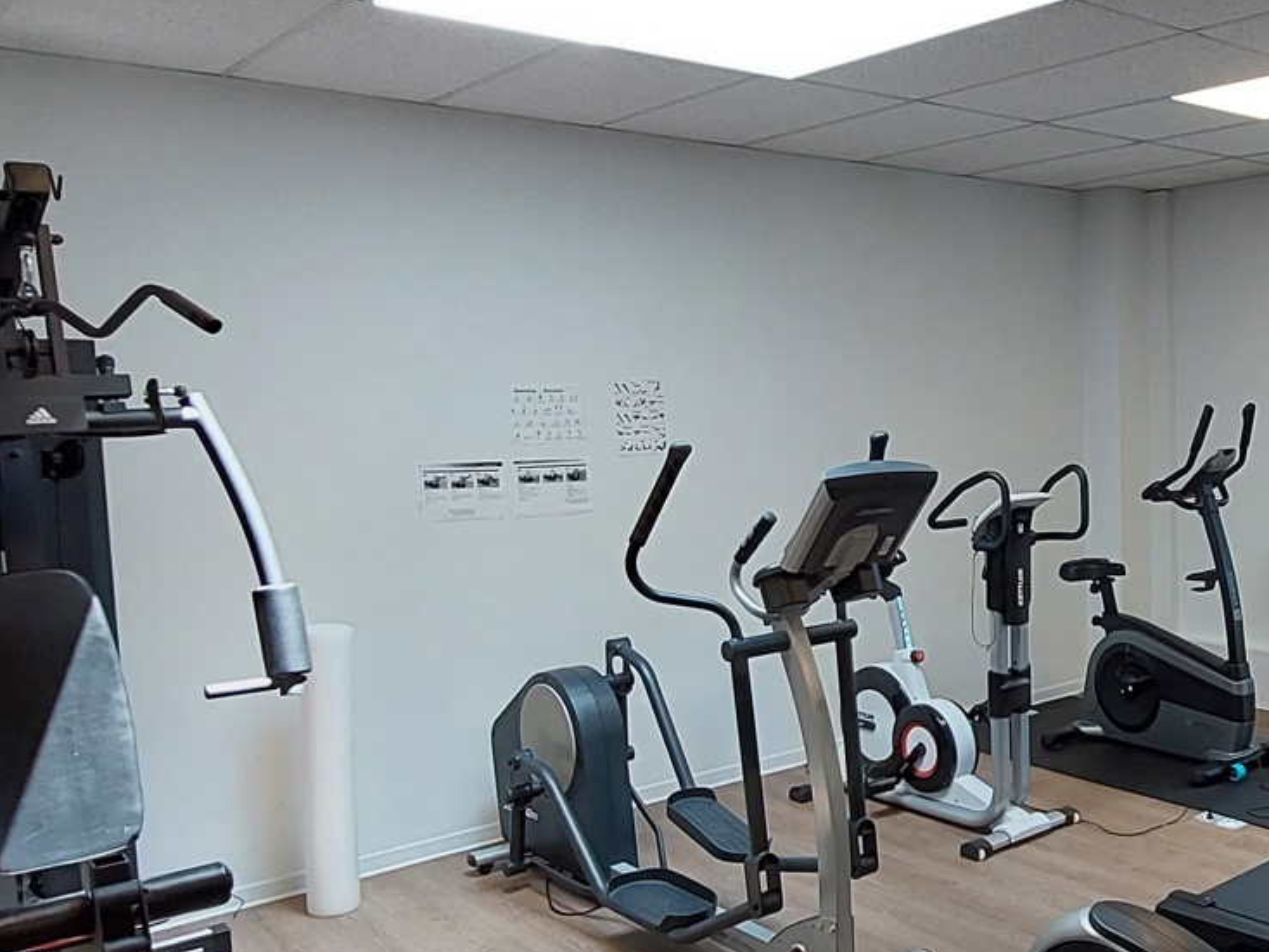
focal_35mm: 34
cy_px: 520
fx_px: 1247
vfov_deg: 41.8
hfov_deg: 49.6
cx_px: 1077
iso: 80
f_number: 2.2
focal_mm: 1.74
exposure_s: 1/100
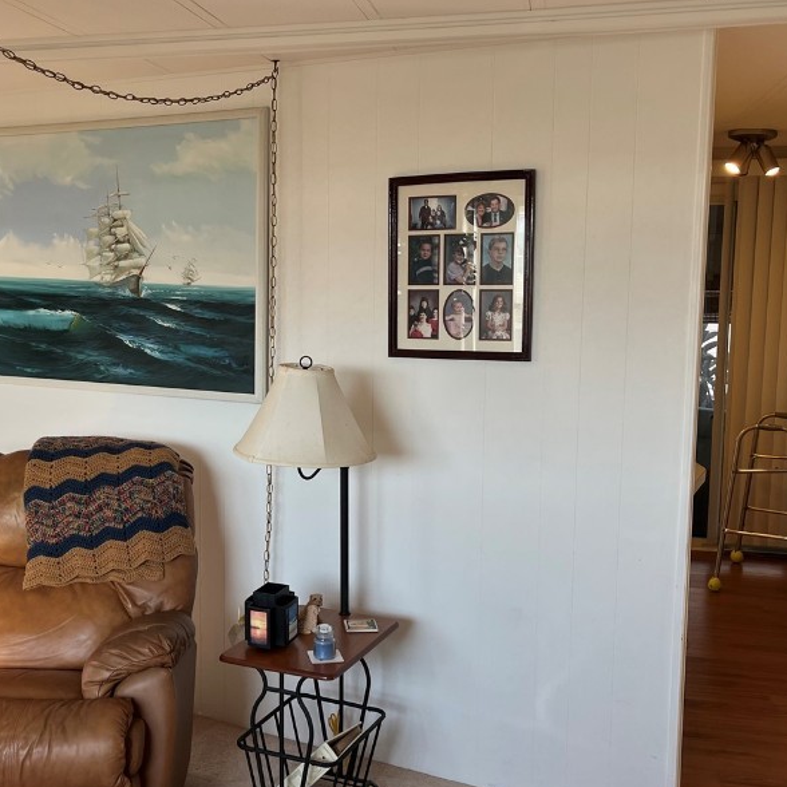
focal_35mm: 40
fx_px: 1029
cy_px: 399
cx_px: 292
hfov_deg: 41.5
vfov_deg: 41.9
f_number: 1.6
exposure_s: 1/122
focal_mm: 5.1
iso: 40
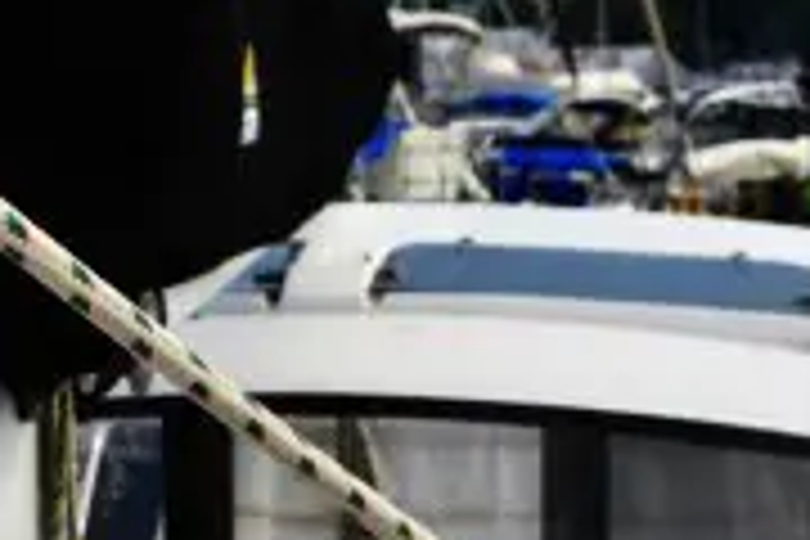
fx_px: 3352
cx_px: 342
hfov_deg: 13.8
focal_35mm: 149
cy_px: 308
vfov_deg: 9.2
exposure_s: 1/250
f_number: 8
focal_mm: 28
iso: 100
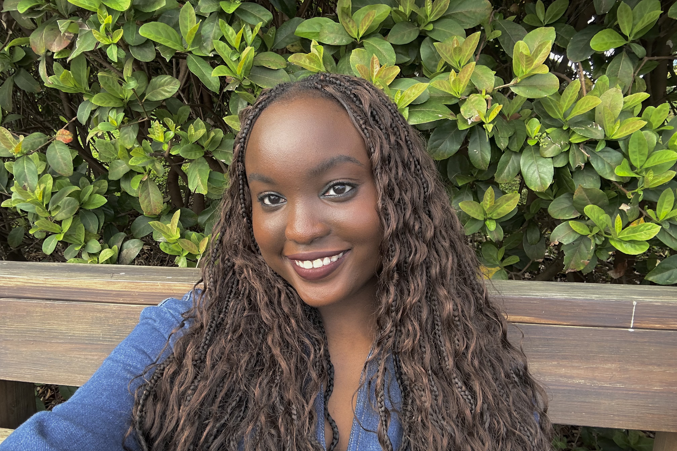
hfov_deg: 73.7
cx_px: 339
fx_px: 451
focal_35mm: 24
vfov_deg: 53.0
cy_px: 254
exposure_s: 1/121
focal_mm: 2.69
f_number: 1.9
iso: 32
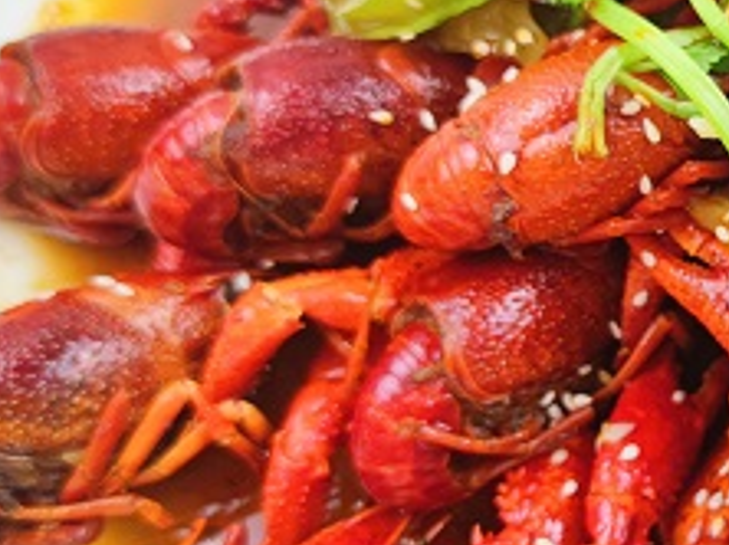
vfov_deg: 18.9
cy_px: 289
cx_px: 808
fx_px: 1641
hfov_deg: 23.5
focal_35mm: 78
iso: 89
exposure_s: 1/100
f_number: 1.69
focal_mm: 6.72
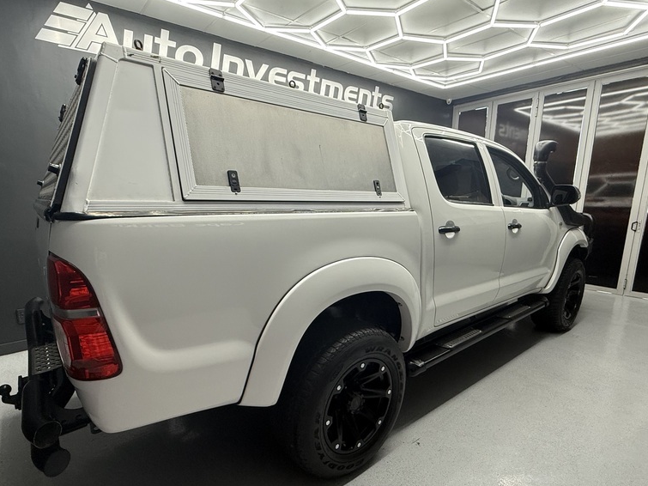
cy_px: 268
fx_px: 356
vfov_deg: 68.5
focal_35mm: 19
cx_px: 299
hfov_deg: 84.5
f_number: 2.2
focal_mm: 2.22
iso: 200
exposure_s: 1/99
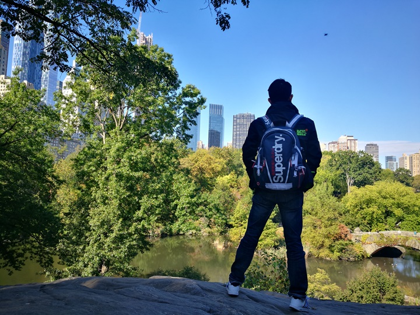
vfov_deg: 51.4
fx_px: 328
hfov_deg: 65.3
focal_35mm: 27
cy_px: 158
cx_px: 210
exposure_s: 1/454
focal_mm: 4.5
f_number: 2.2
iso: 50
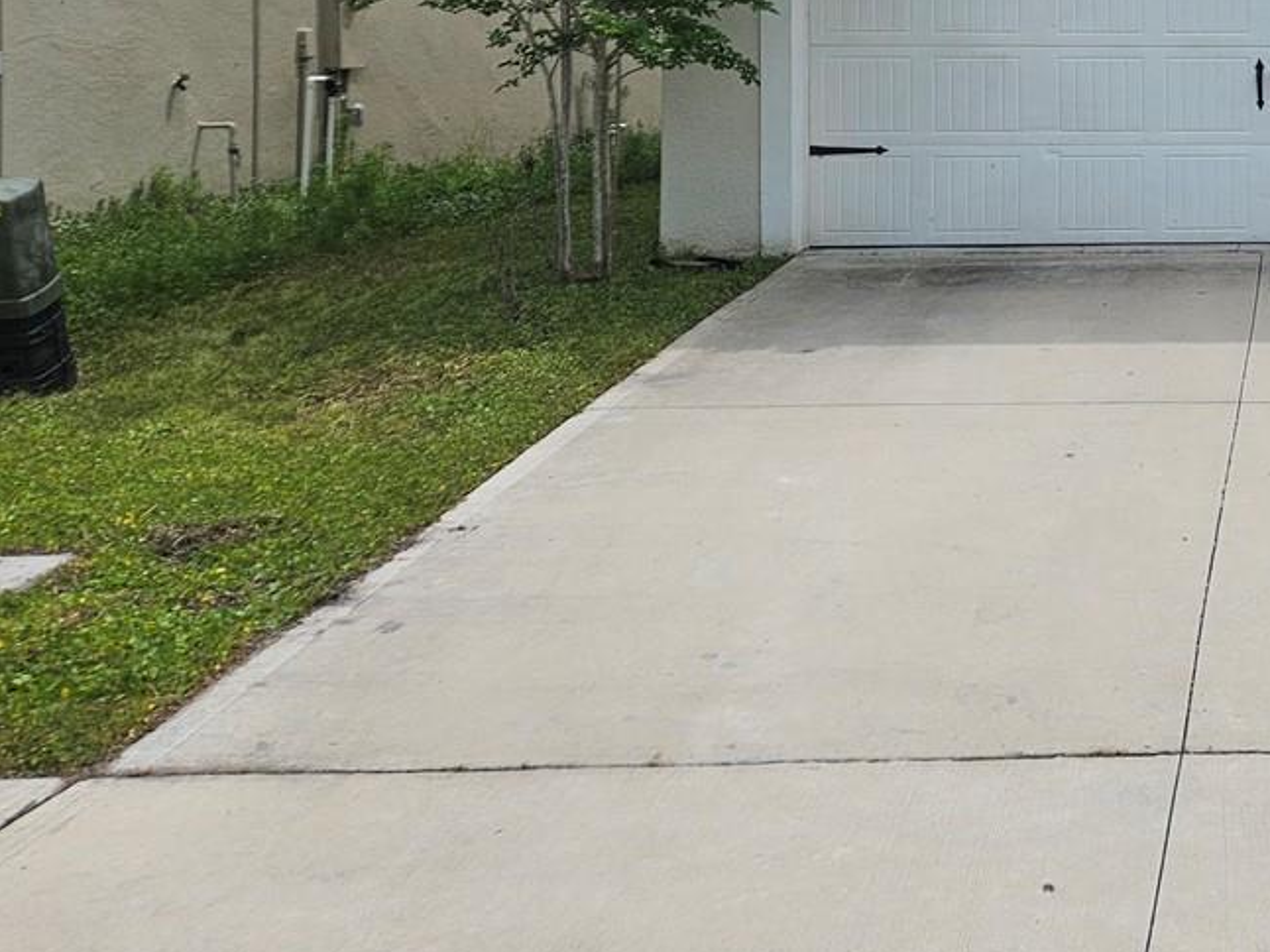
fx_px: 2090
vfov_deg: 24.6
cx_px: 1508
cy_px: 35
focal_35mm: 57
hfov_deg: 29.3
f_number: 1.8
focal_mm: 5.4
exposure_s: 1/3474
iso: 25
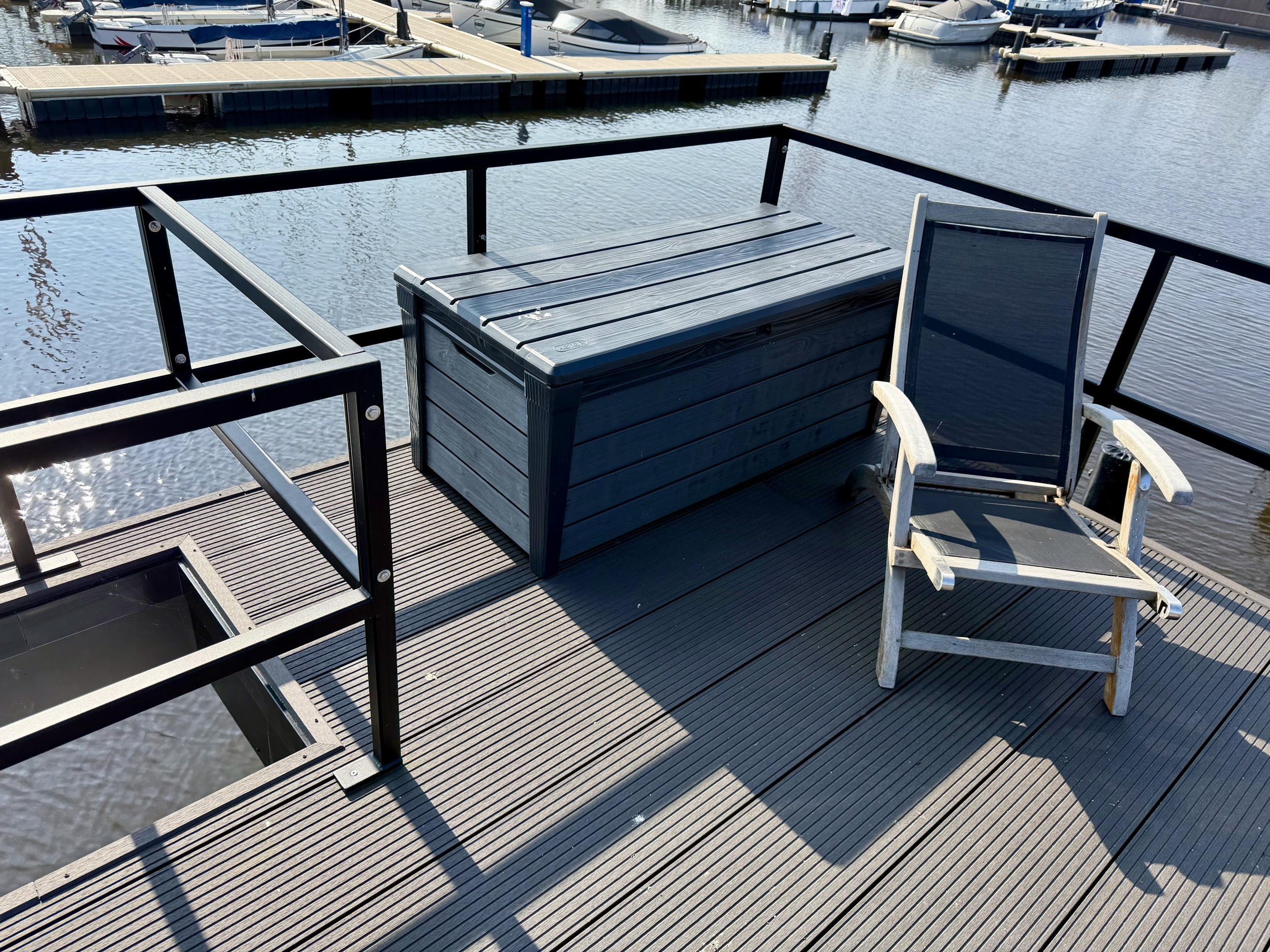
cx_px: 635
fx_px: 881
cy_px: 476
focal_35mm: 24
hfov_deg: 71.6
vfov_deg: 56.8
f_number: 1.78
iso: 80
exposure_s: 1/1949
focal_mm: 6.76
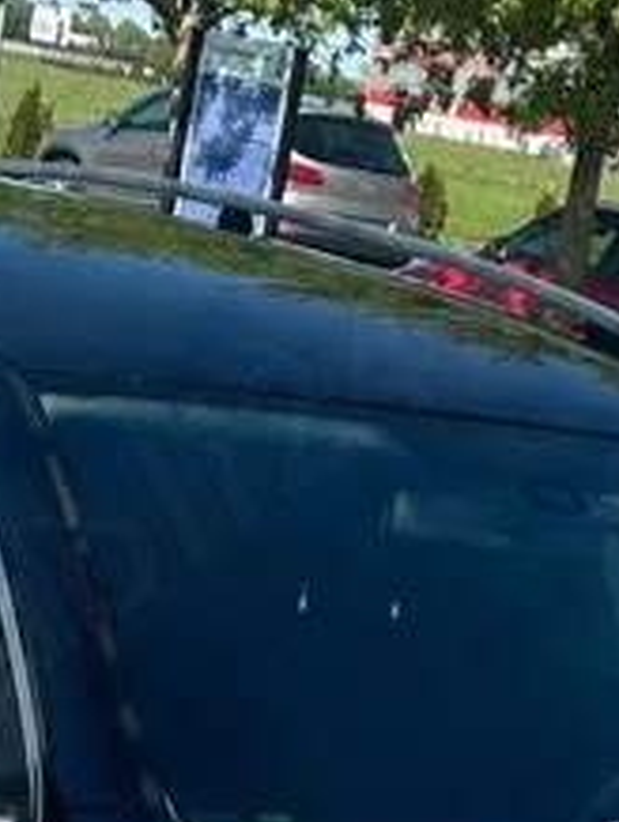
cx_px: 494
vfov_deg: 12.4
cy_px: 618
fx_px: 3784
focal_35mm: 159
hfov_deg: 9.3
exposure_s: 1/3077
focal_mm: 5.7
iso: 50
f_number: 1.5
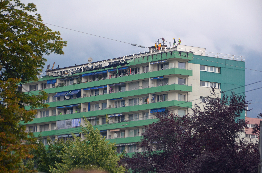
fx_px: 1144
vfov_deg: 8.7
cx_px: 131
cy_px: 86
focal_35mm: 158
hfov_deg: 13.1
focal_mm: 105
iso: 450
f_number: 5.6
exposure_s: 1/250
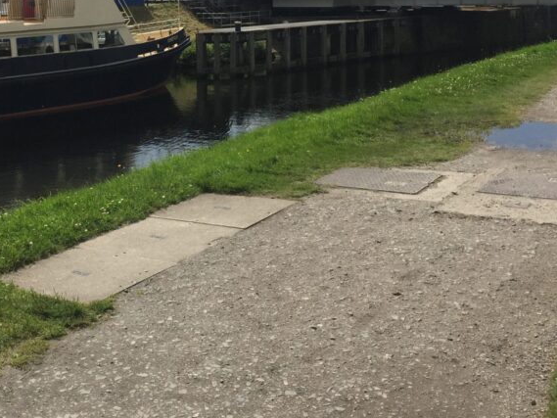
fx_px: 885
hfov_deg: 34.7
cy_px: 63
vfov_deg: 25.9
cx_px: 195
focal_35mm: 55
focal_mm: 4.15
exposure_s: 1/4405
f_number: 2.2
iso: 32
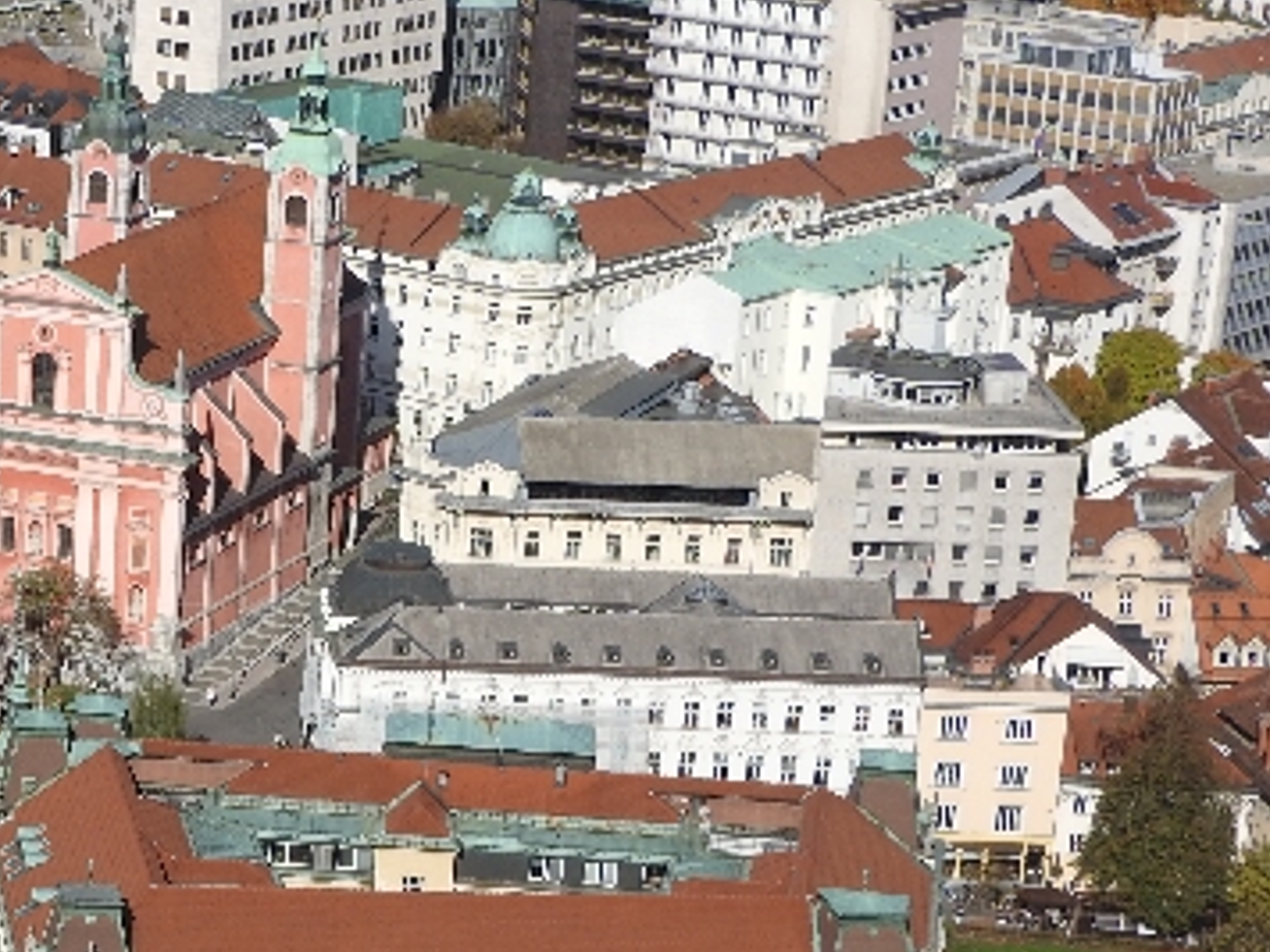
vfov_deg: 10.9
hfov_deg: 14.3
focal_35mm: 135
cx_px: -114
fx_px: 4953
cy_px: 966
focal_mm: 10.7
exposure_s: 1/1600
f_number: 4.2
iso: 100
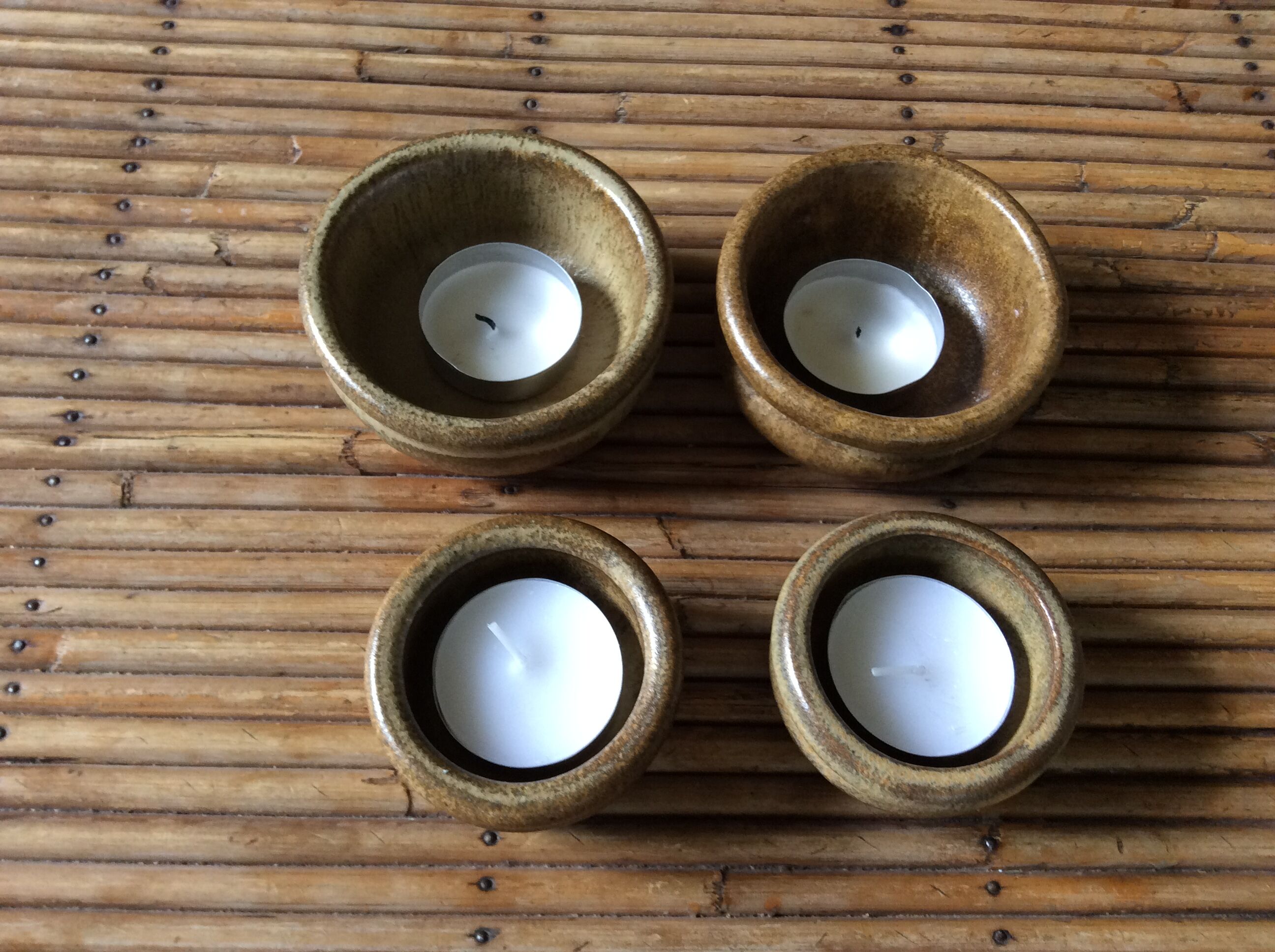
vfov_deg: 44.1
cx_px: 638
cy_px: 476
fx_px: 1177
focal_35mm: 32
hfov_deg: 56.9
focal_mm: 3.3
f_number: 2.4
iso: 80
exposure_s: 1/25
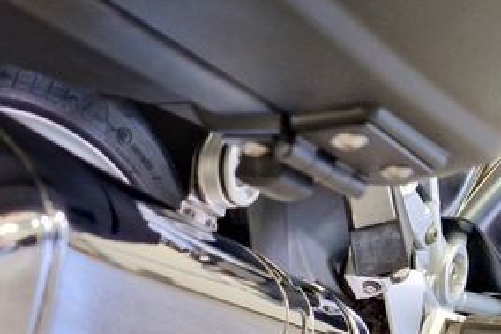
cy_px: 383
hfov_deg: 34.8
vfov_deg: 23.2
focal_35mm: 54
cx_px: 49
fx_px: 751
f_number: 1.8
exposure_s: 1/25
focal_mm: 5.4
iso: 640
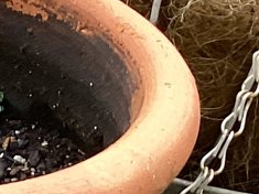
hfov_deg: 8.2
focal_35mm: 200
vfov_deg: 7.3
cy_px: 292
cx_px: -560
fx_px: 1496
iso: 80
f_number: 2.4
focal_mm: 3.3
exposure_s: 1/120
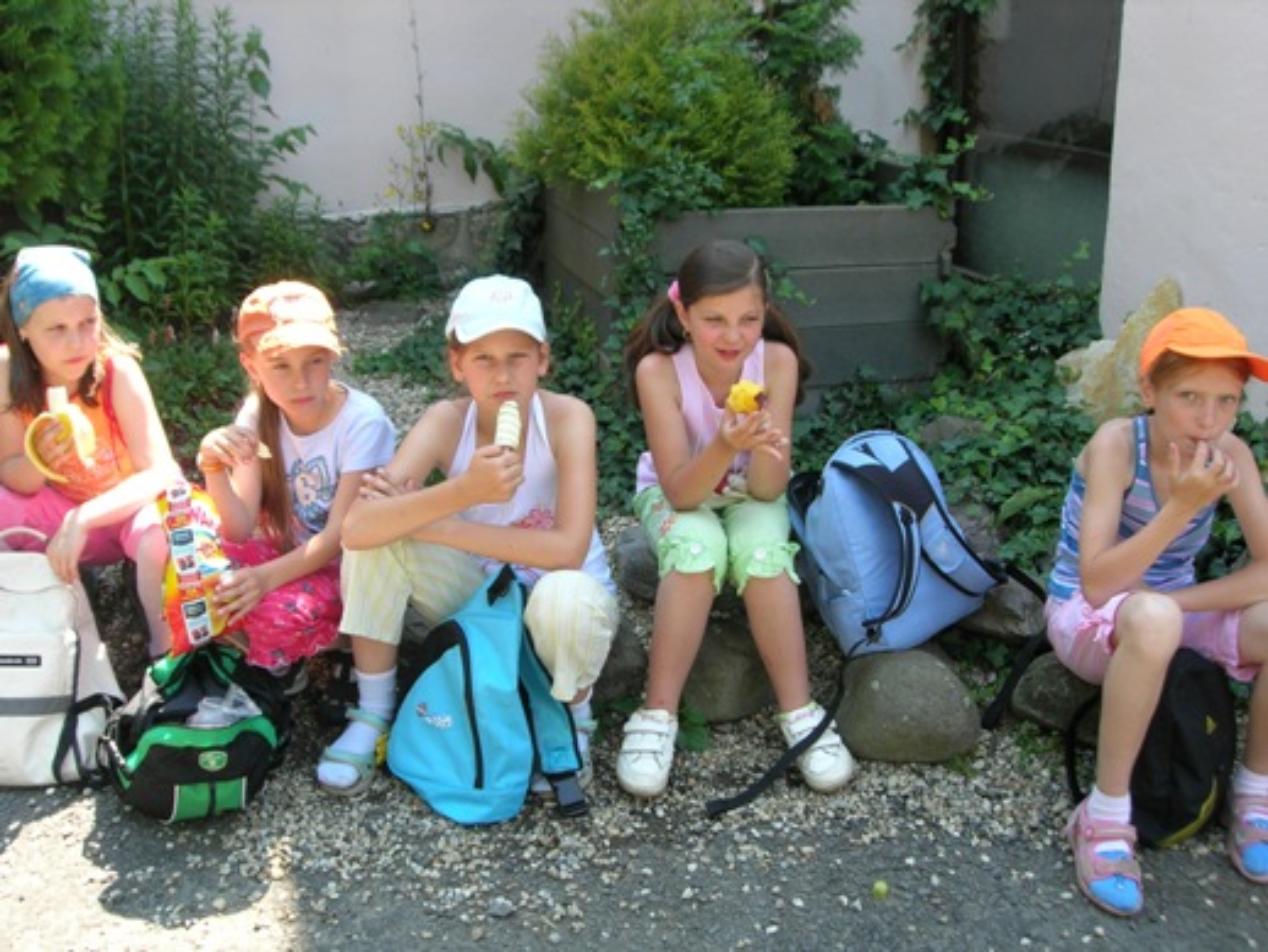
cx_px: 634
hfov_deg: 49.0
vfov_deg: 37.7
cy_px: 476
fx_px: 1393
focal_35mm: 38
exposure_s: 1/73.2
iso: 64
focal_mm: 7.8
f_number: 4.8
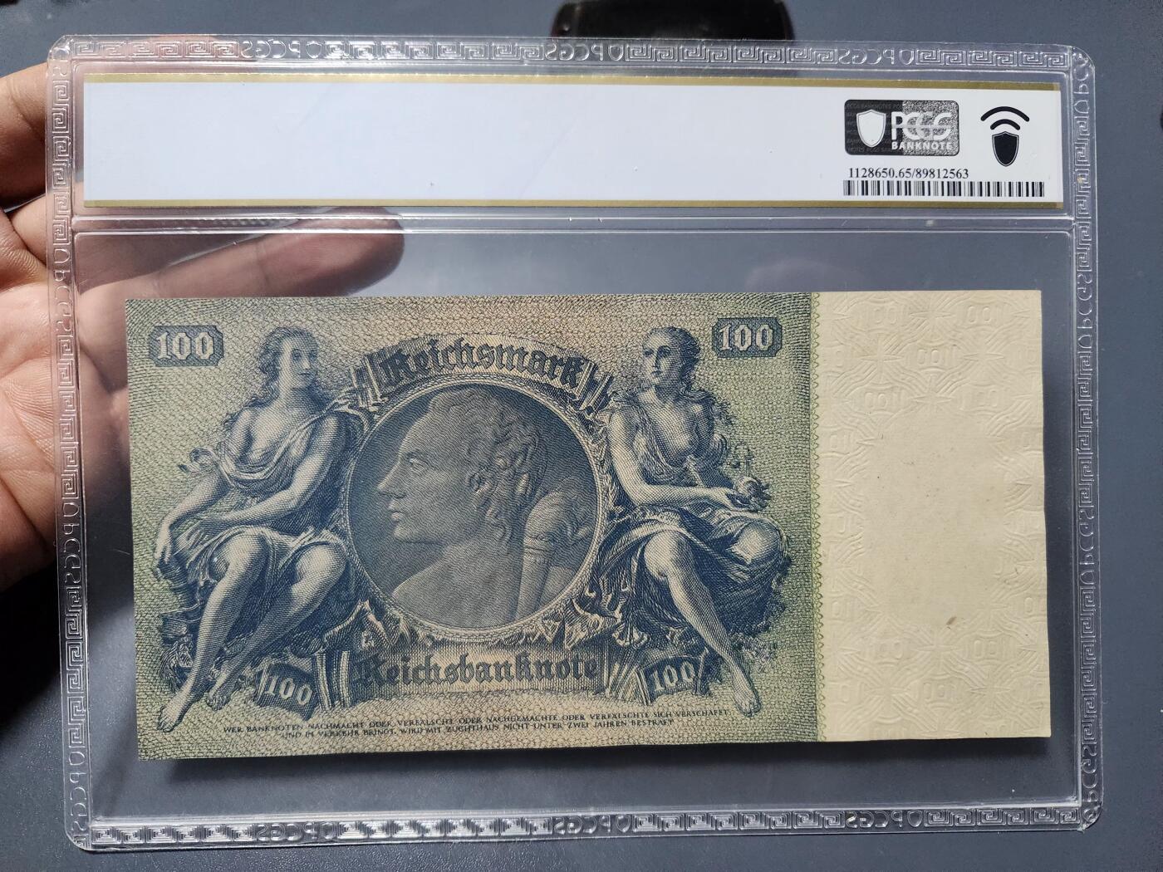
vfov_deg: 58.9
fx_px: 773
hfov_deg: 73.9
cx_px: 582
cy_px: 436
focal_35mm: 23
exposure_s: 1/101
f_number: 1.8
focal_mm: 5.4
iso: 800
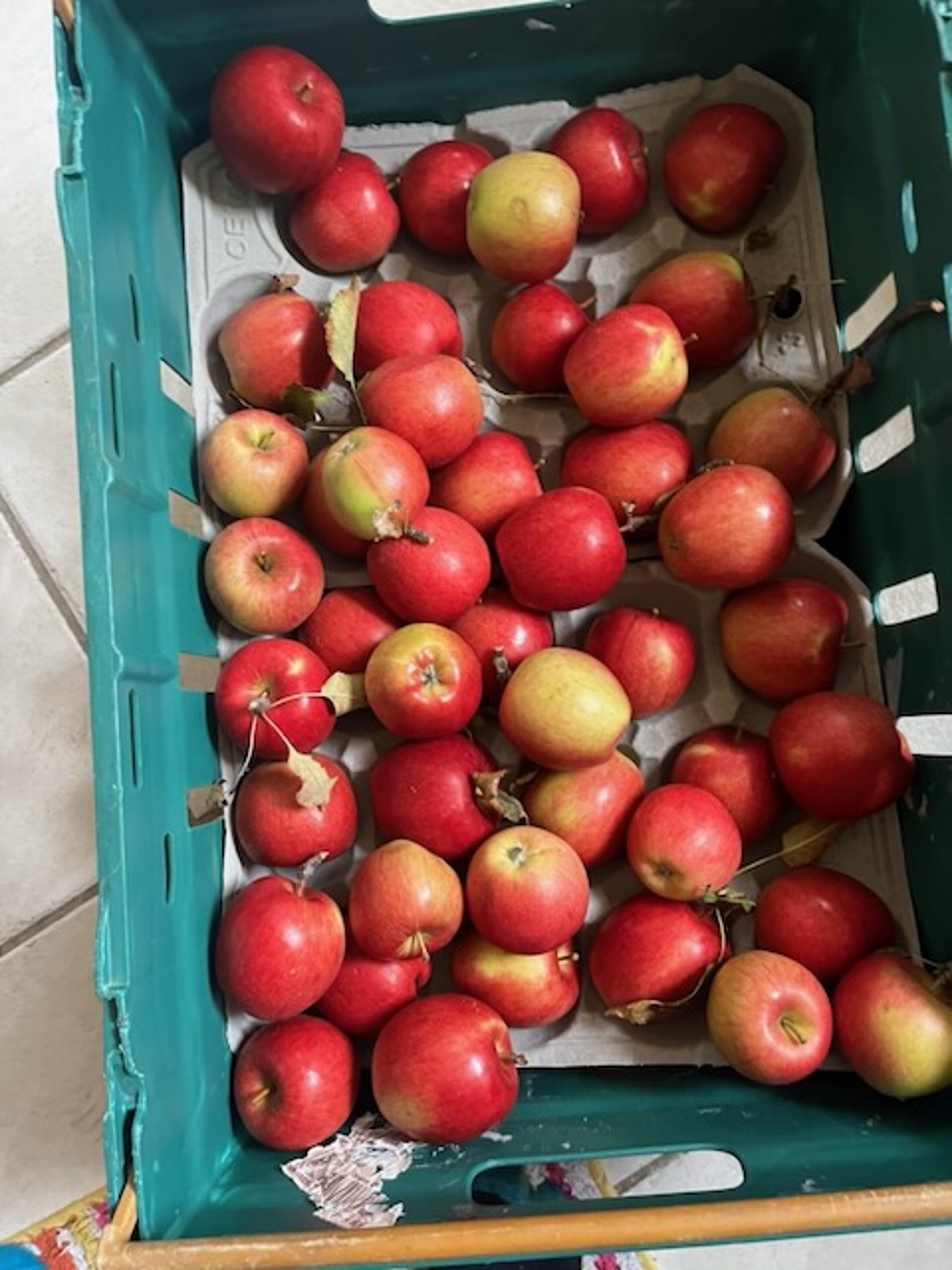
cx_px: 476
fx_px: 953
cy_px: 635
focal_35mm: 26
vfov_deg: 67.3
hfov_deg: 53.1
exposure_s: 1/60
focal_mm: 5.1
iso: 500
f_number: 1.6
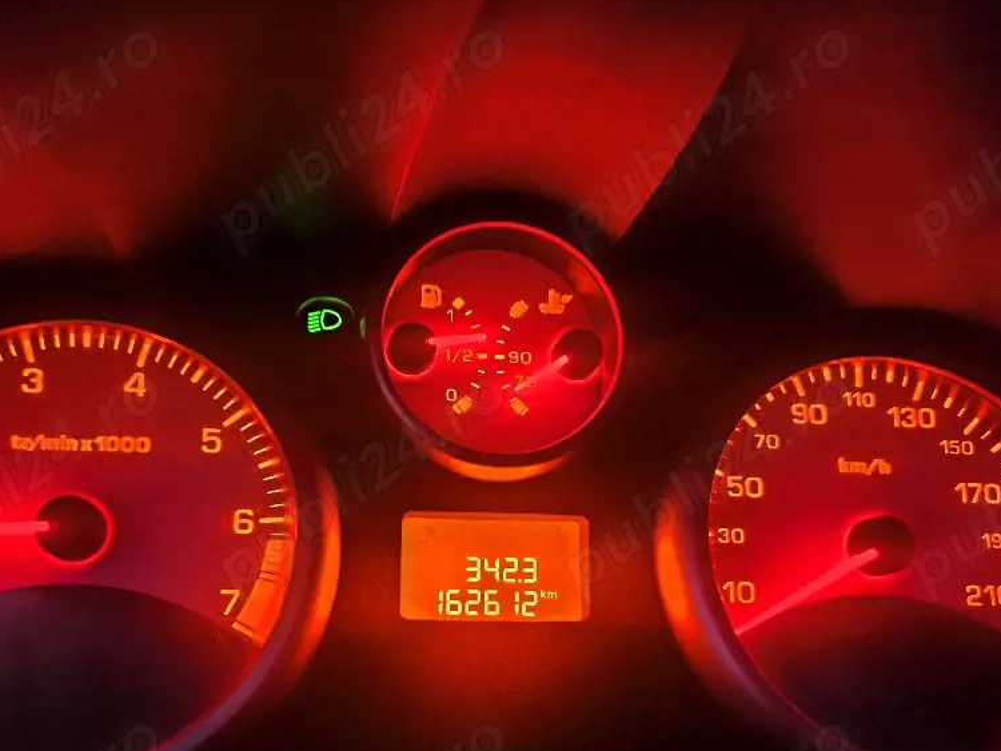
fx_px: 926
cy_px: 492
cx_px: 450
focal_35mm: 32
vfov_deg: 43.6
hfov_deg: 56.7
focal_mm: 6.92
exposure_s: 1/14.3
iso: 4000
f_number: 1.9
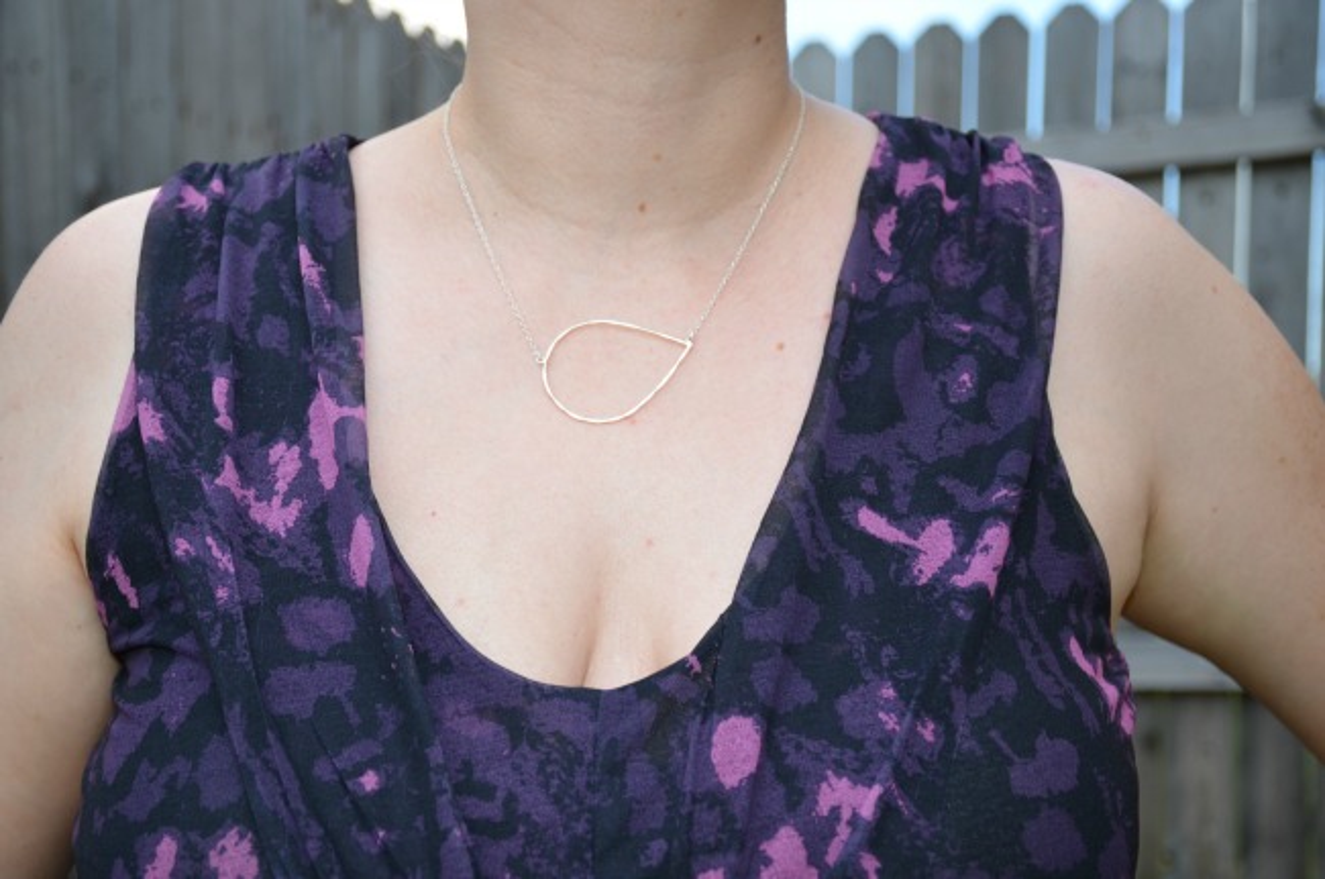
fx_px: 1929
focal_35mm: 52
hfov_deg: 37.9
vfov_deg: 25.7
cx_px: 662
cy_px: 440
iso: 140
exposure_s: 1/250
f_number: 4.2
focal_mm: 35
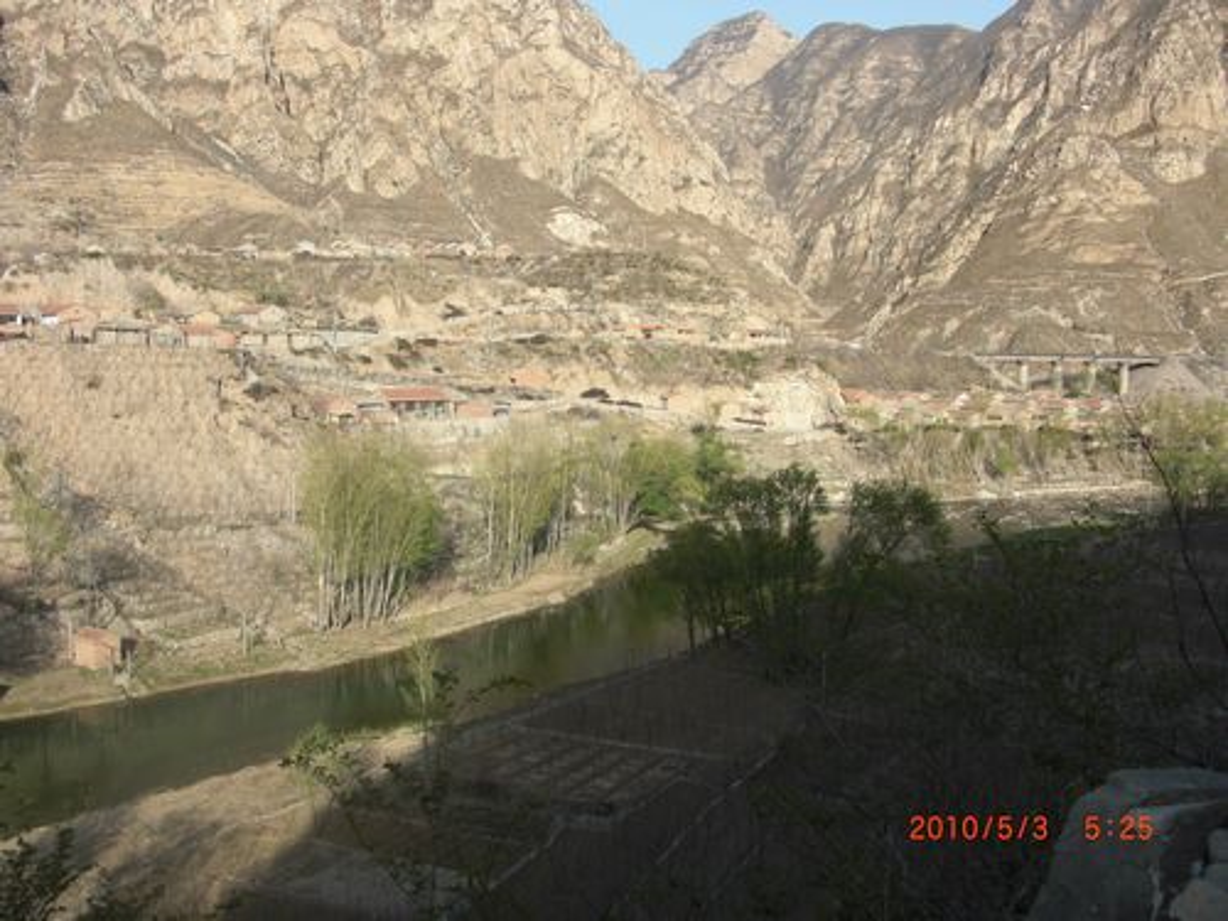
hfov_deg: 51.4
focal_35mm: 36
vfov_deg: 39.7
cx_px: 614
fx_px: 1277
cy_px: 460
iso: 50
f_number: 2.8
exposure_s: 1/500
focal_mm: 6.3
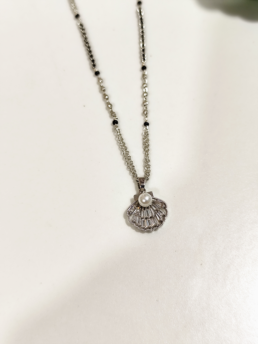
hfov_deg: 31.5
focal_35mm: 46
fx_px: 457
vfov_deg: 41.2
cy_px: 172
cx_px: 129
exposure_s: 1/25
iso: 400
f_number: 1.65
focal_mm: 6.19
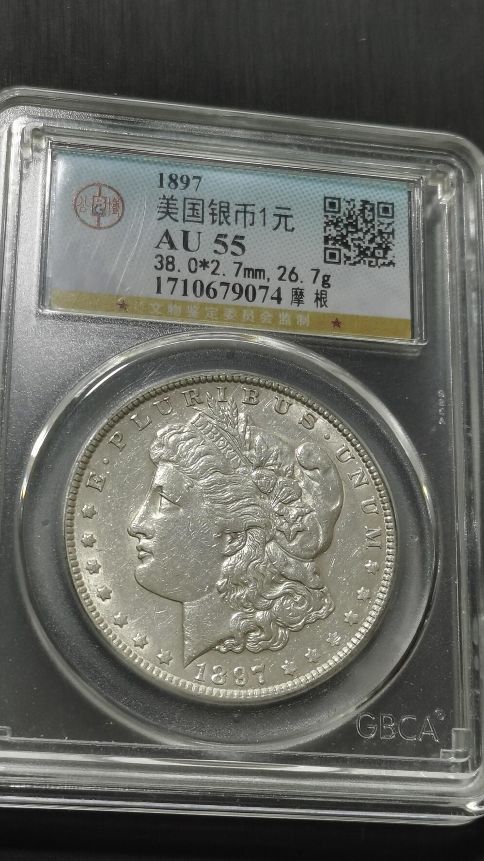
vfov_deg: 28.6
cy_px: 426
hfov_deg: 16.3
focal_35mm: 74
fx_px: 1688
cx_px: 204
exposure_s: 1/136
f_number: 1.8
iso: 50
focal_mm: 5.58
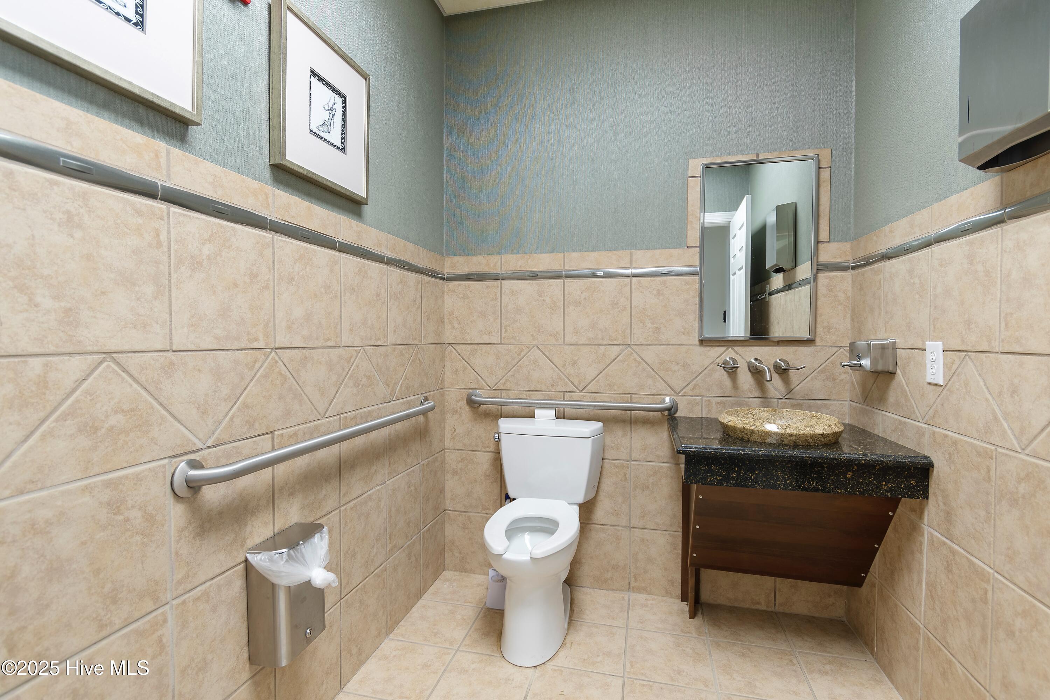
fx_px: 496
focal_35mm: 17
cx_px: 525
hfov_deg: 93.3
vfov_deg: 70.4
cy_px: 350
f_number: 4.8
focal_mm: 11.5
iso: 100
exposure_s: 1/2
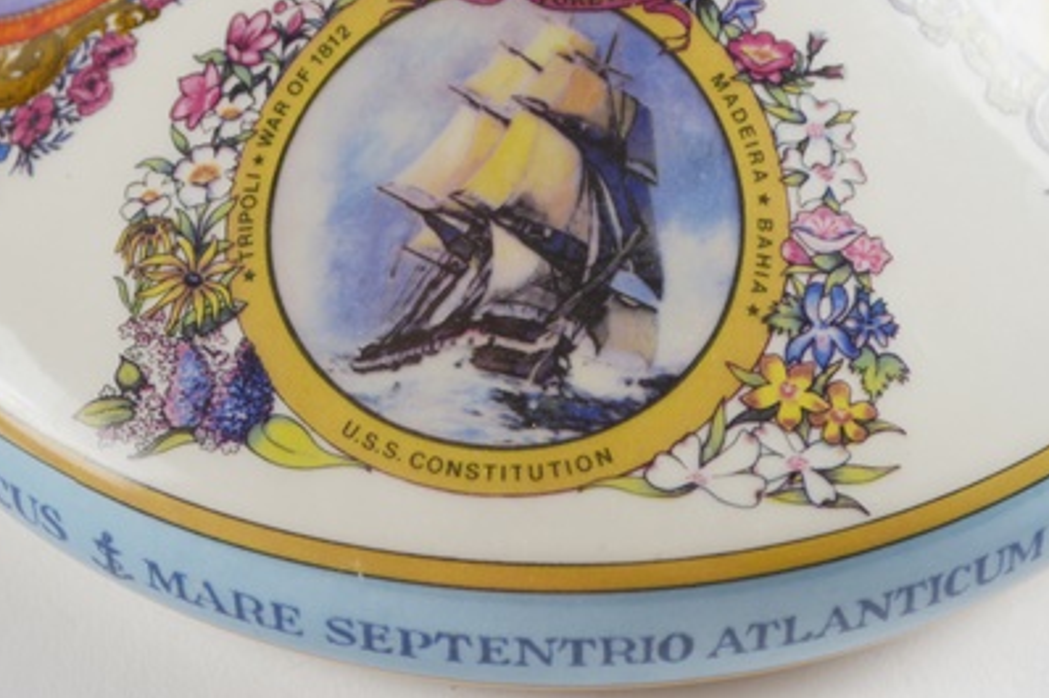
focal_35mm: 95
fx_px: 2767
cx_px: 453
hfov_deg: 21.5
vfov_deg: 14.3
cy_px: 203
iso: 360
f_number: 5.6
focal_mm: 42
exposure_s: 1/125
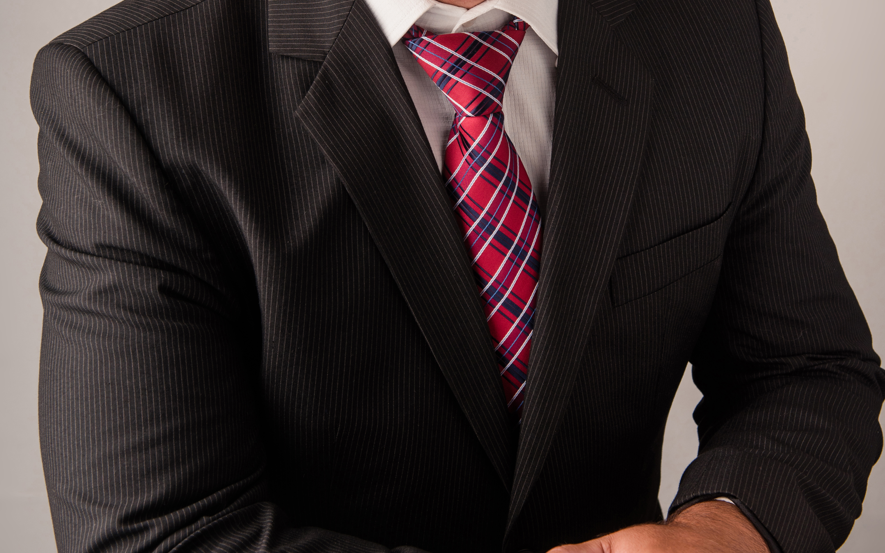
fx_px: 1785
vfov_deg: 17.4
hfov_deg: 27.8
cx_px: 446
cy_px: 88
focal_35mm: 74
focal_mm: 48
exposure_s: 1/80
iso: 125
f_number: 8
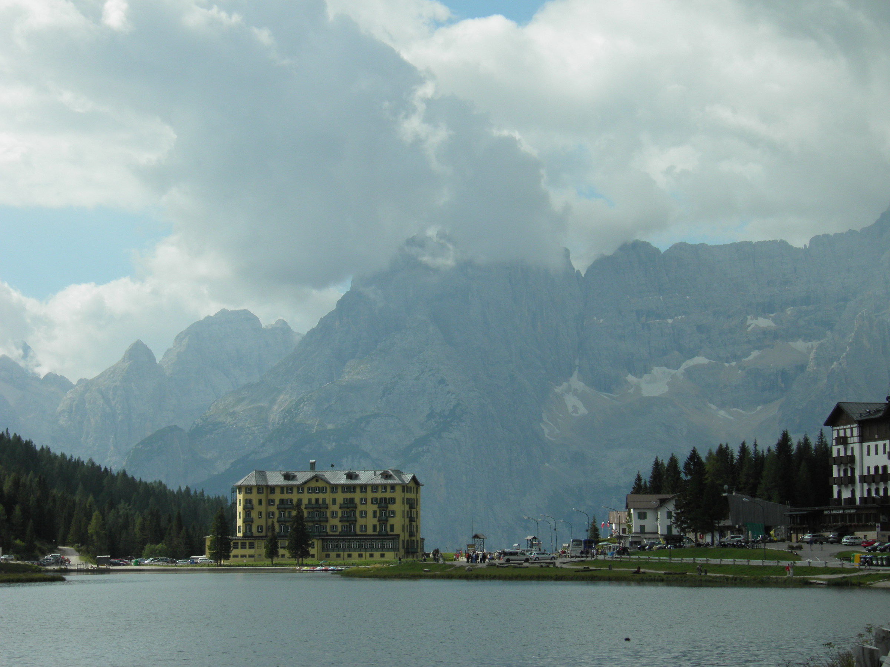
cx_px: 445
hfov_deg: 23.3
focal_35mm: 84
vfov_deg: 17.6
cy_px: 334
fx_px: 2159
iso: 50
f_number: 5.6
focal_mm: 15.2
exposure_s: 1/400
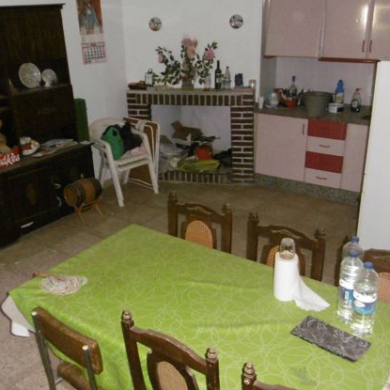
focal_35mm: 36
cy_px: 197
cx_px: 185
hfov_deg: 46.0
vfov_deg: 46.0
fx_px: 459
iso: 500
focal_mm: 4.3
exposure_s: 1/60
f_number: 3.1
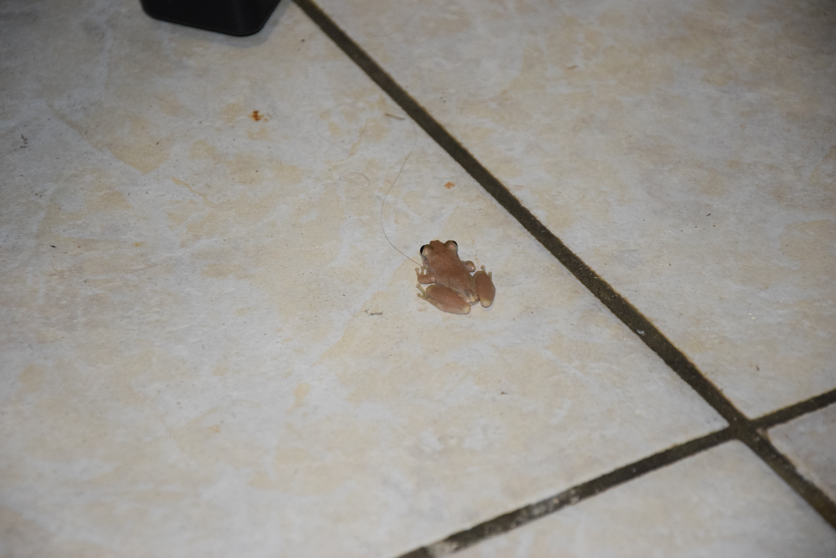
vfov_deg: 8.7
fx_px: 3657
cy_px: 279
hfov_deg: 13.0
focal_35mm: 158
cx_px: 418
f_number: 5.6
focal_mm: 105
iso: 2200
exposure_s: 1/60
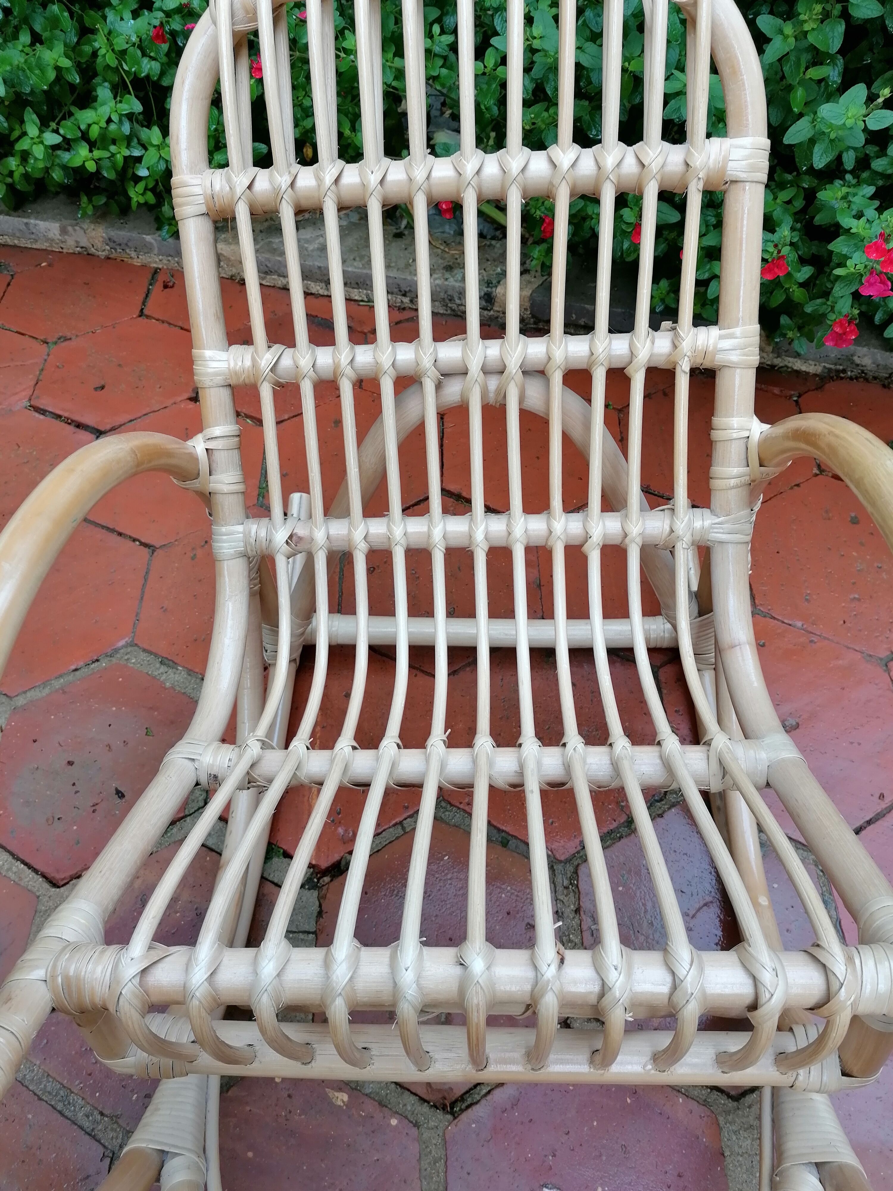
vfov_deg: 65.3
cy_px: 596
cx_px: 446
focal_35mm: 27
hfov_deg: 51.4
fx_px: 929
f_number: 1.8
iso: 64
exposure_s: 1/120
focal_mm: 4.75
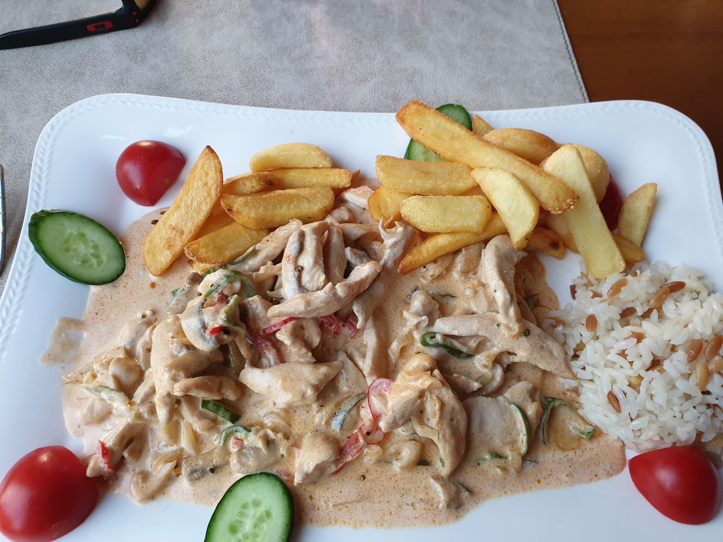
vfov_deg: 53.1
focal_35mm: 26
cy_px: 271
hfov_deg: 67.3
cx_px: 362
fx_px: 543
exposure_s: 1/50
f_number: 2.4
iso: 200
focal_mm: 4.3
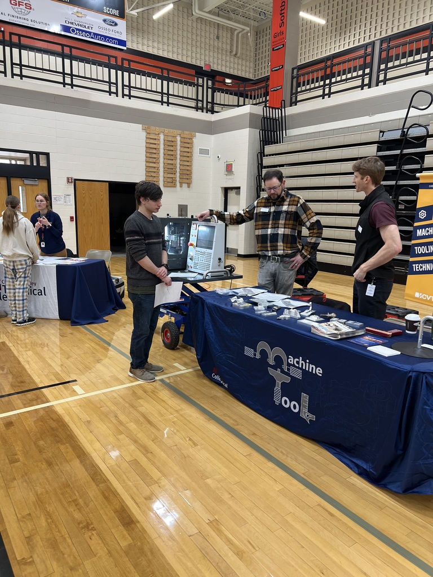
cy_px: 288
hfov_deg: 53.1
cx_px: 216
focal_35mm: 26
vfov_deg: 67.3
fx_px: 434
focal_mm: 5.7
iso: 64
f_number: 1.5
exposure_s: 1/60
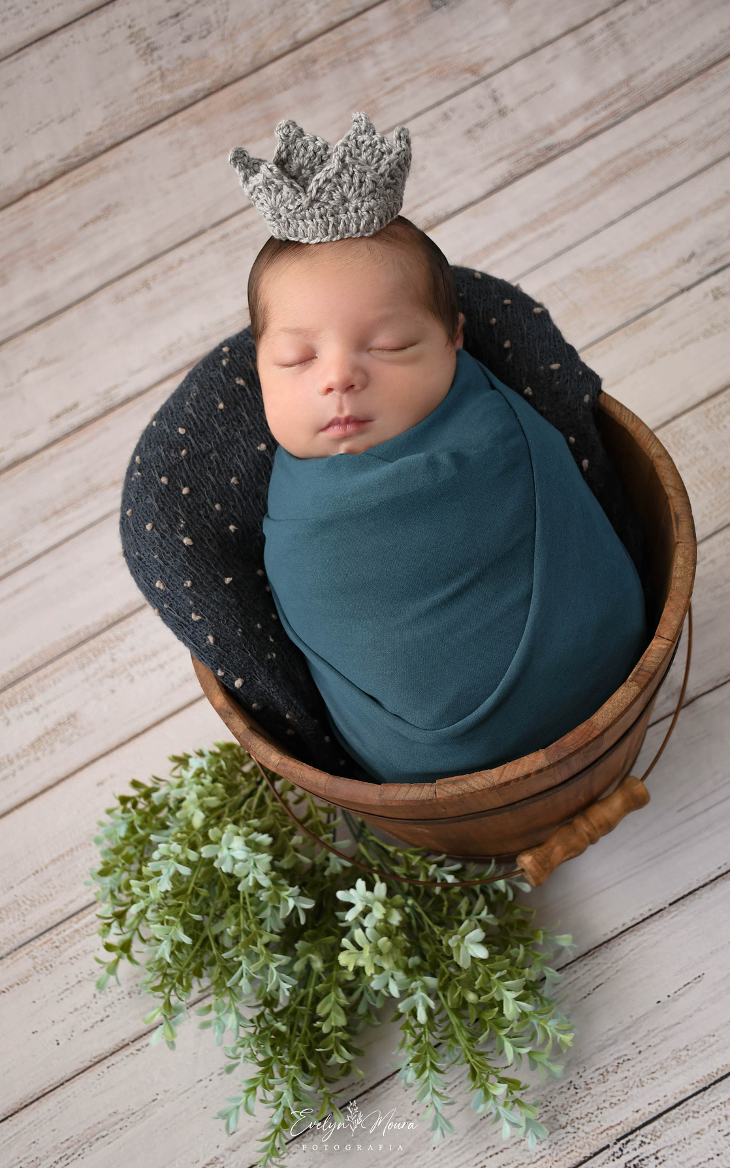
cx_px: 355
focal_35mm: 40
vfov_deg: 49.3
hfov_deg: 32.0
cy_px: 583
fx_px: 1273
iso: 500
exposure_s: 1/200
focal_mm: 26
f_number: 3.8
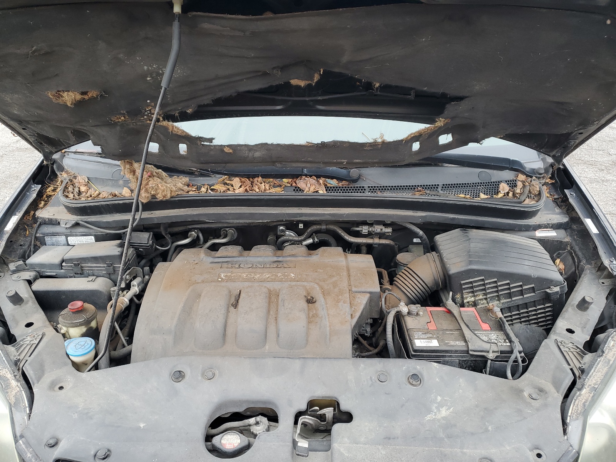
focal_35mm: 26
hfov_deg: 67.3
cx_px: 308
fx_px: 463
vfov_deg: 53.1
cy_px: 231
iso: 55
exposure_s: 1/60.2
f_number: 1.5
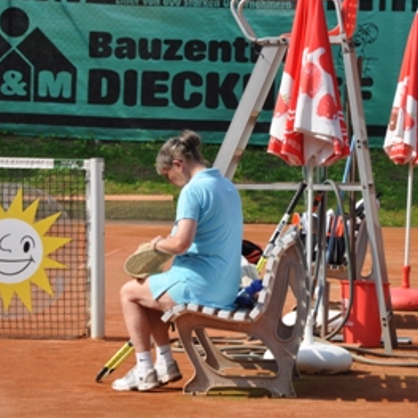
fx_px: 3111
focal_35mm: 228
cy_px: 192
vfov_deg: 7.7
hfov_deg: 7.7
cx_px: 226
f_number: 9
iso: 200
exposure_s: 1/320
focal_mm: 105
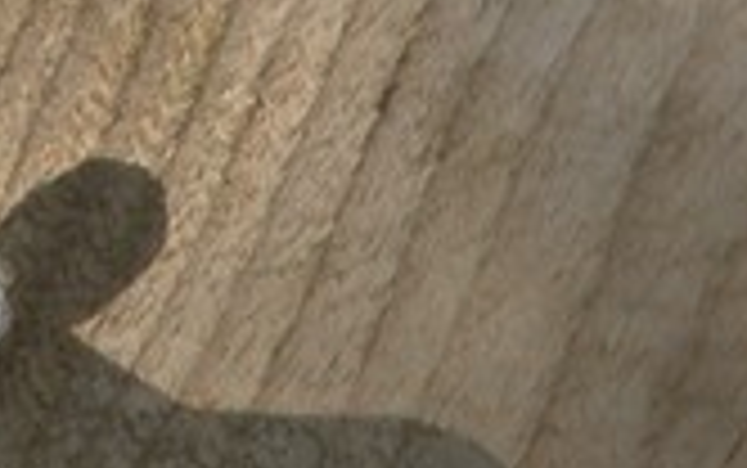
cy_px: 763
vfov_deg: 10.9
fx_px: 2343
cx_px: 14
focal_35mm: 115
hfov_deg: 17.7
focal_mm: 6.4
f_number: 3.7
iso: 80
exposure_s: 1/268
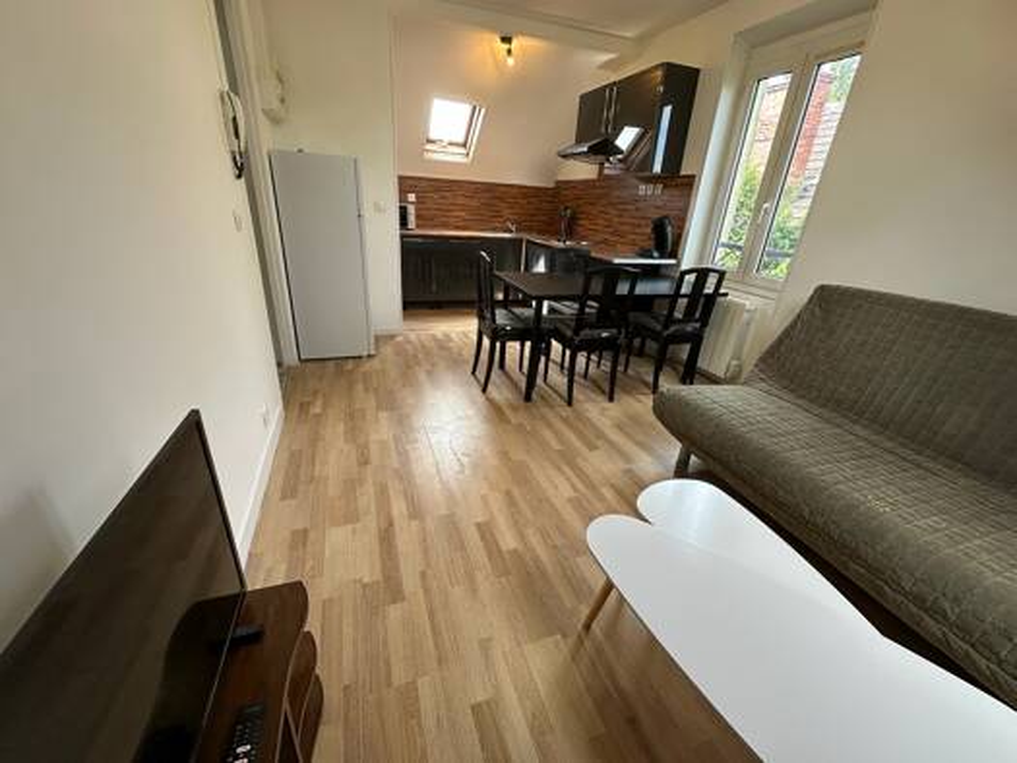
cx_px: 508
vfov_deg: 85.7
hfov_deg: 102.1
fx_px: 411
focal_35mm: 14
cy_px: 382
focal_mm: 2.22
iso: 100
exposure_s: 1/99
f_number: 2.2
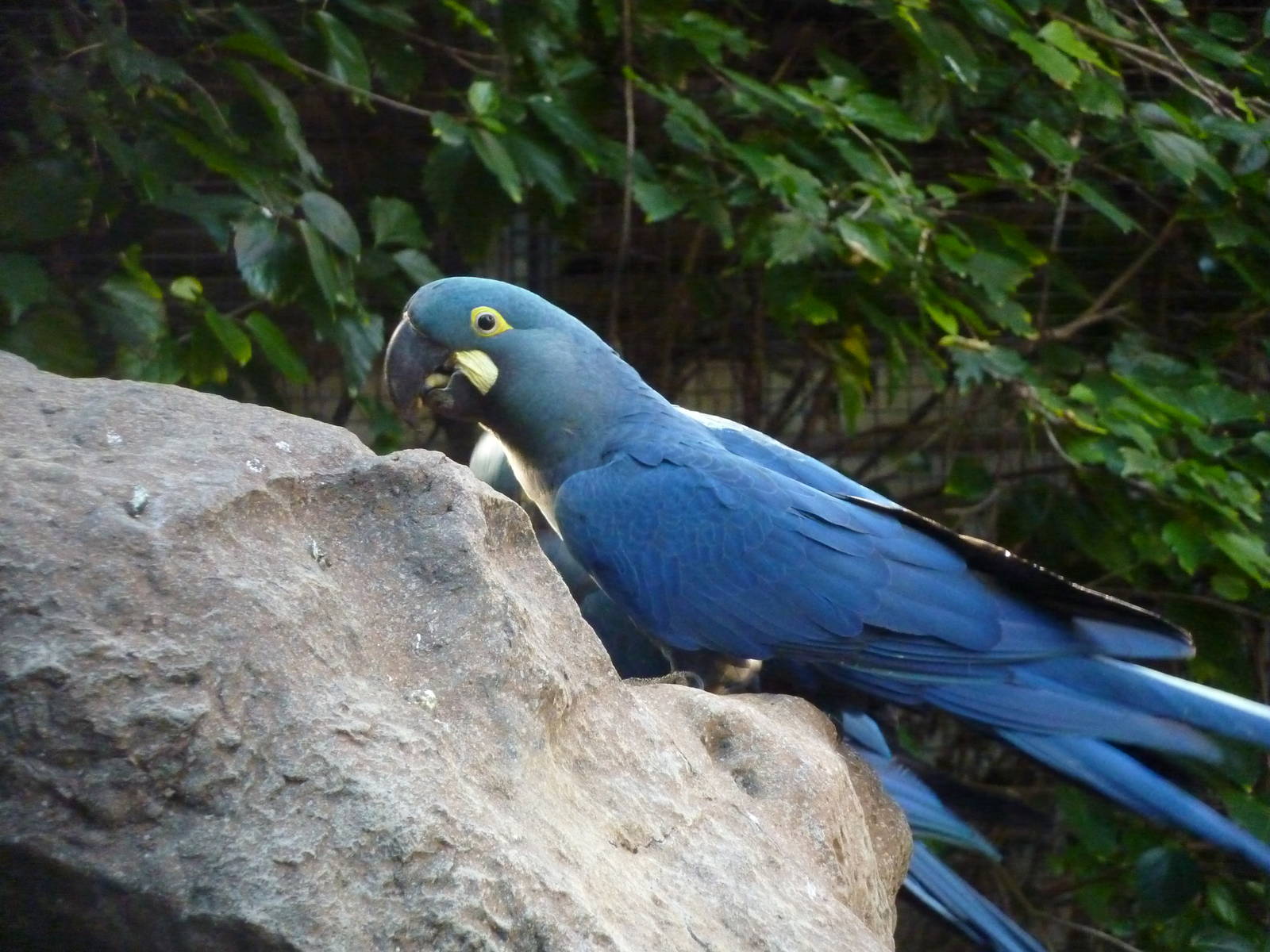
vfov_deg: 5.3
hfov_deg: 7.1
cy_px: 476
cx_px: 635
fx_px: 10199
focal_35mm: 278
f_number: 4.8
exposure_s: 1/40
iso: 800
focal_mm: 45.7
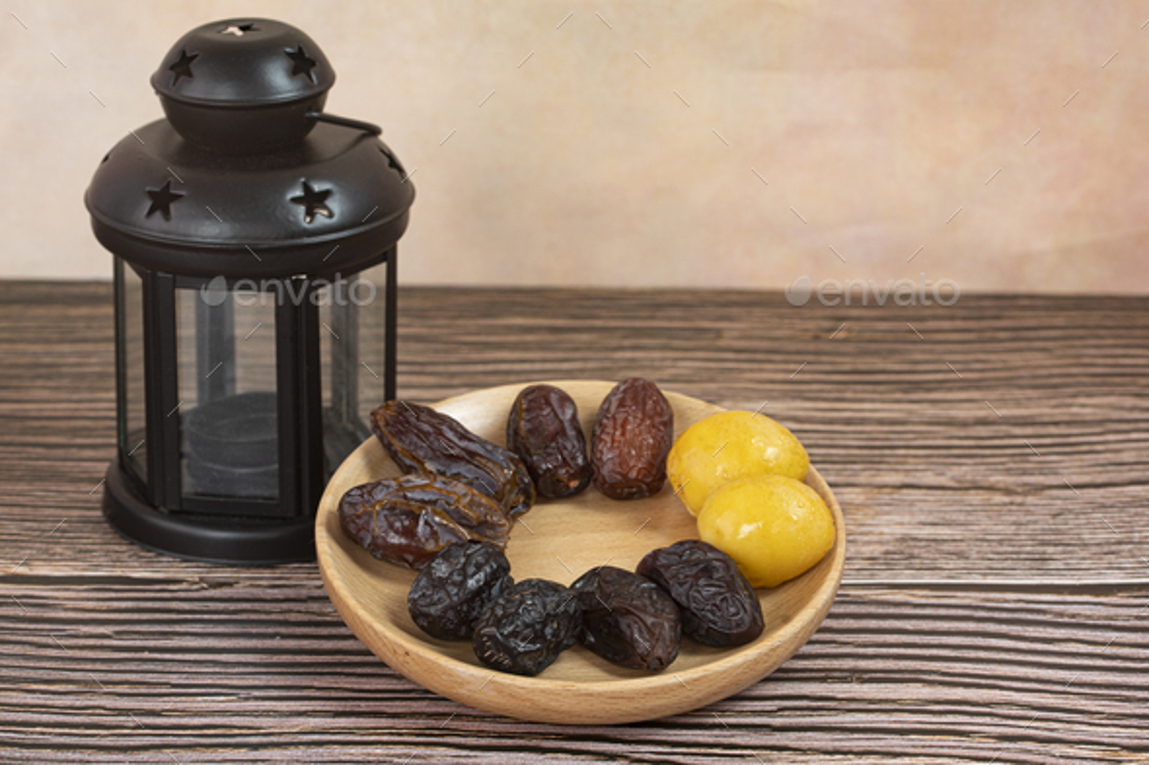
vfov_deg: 15.2
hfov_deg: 22.7
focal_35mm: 90
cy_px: 382
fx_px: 2865
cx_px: 574
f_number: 13
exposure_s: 1/8
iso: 100
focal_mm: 89.8
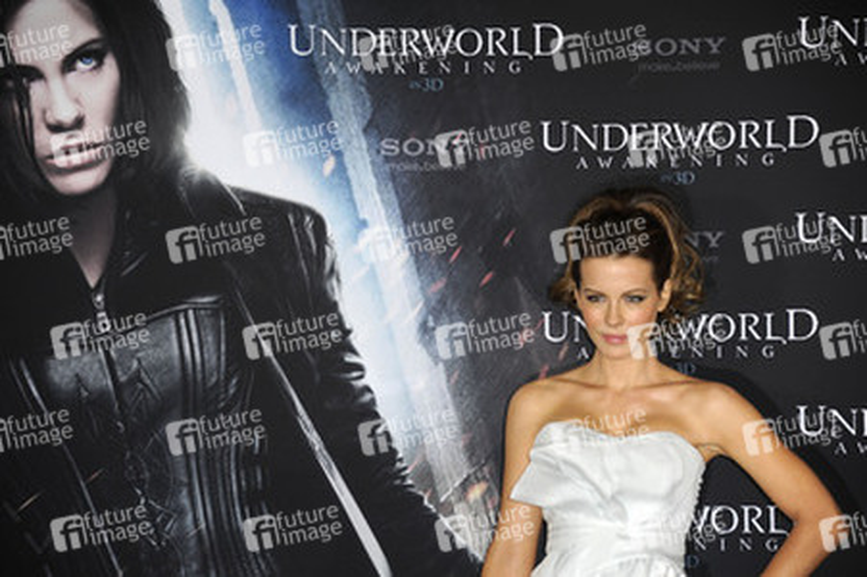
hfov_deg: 15.2
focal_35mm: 135
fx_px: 3249
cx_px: 434
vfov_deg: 10.1
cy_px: 288
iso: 640
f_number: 5.6
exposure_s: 1/160
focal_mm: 135
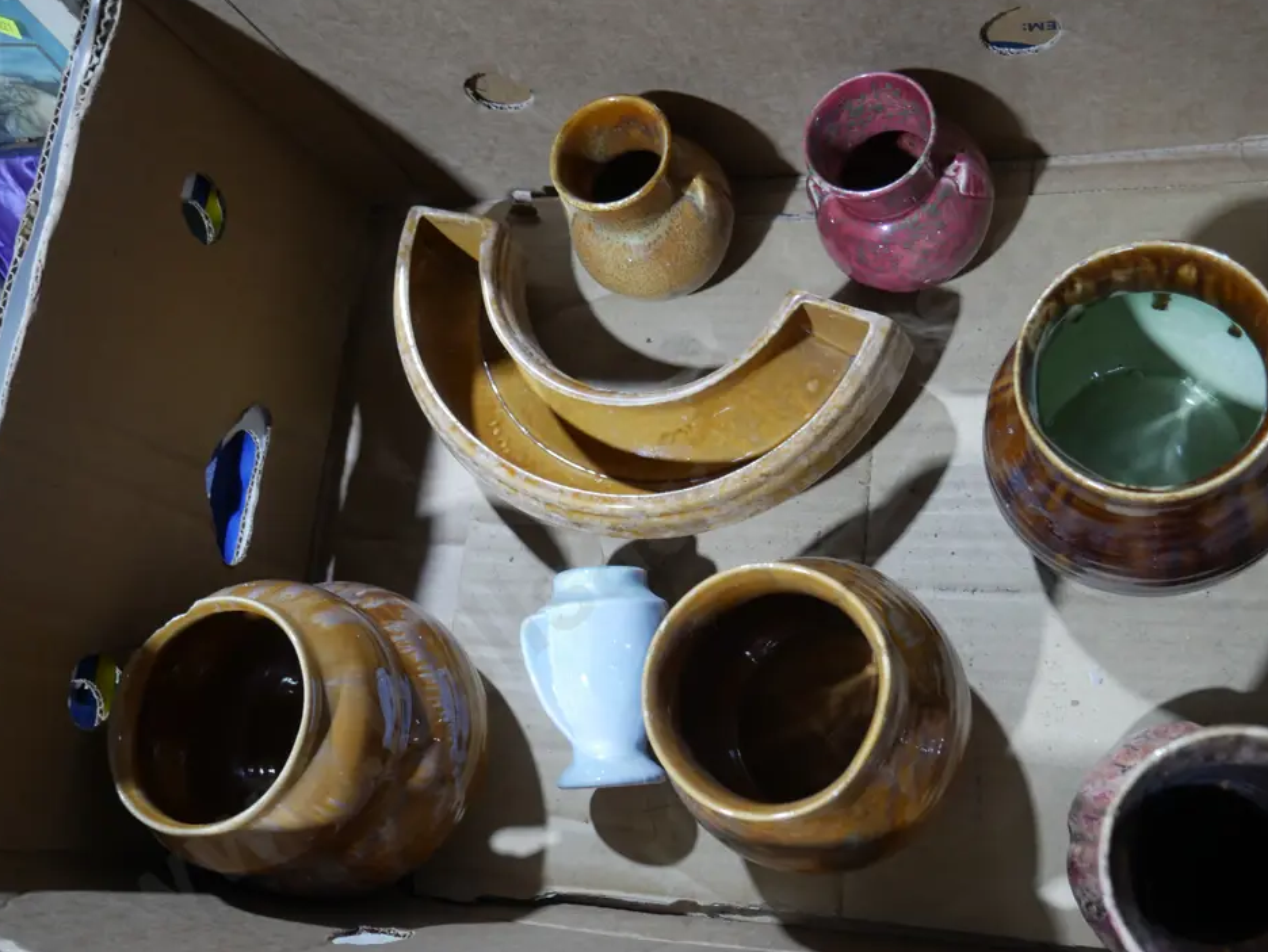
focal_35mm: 35
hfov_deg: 52.6
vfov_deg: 40.7
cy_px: 511
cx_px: 676
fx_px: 1283
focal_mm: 16
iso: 400
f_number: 3.6
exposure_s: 1/60
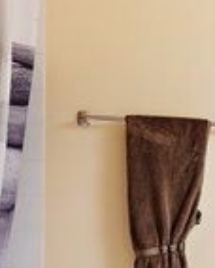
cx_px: 365
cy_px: 174
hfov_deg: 22.7
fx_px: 365
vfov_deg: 39.9
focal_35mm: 46
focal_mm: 16
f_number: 7.1
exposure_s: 1/6
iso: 400
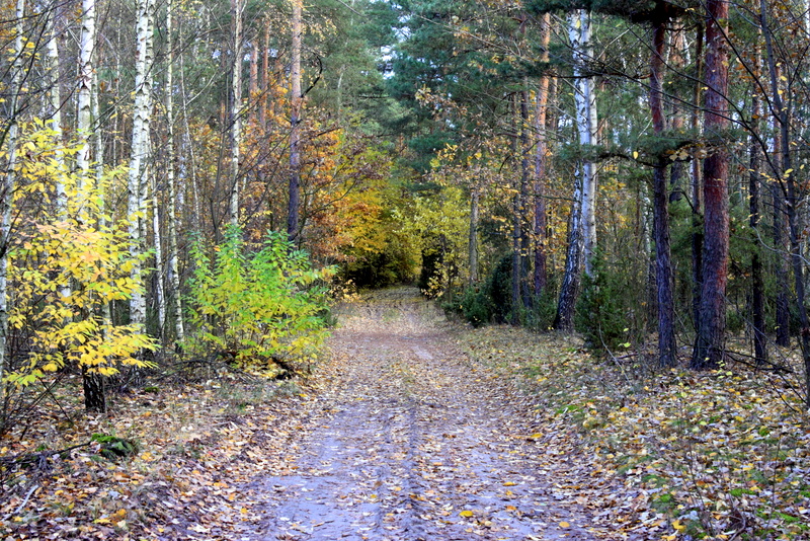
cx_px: 405
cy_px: 270
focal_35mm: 52
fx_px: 1182
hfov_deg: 37.8
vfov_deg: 25.8
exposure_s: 1/125
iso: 800
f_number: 5.6
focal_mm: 35
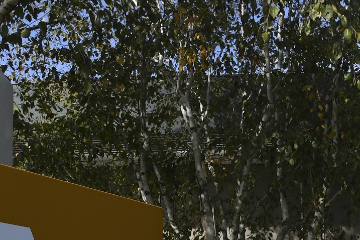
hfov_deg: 26.2
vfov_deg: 16.1
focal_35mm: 77
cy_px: 370
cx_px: 223
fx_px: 770
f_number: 7.1
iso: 400
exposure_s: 1/1000
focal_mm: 16
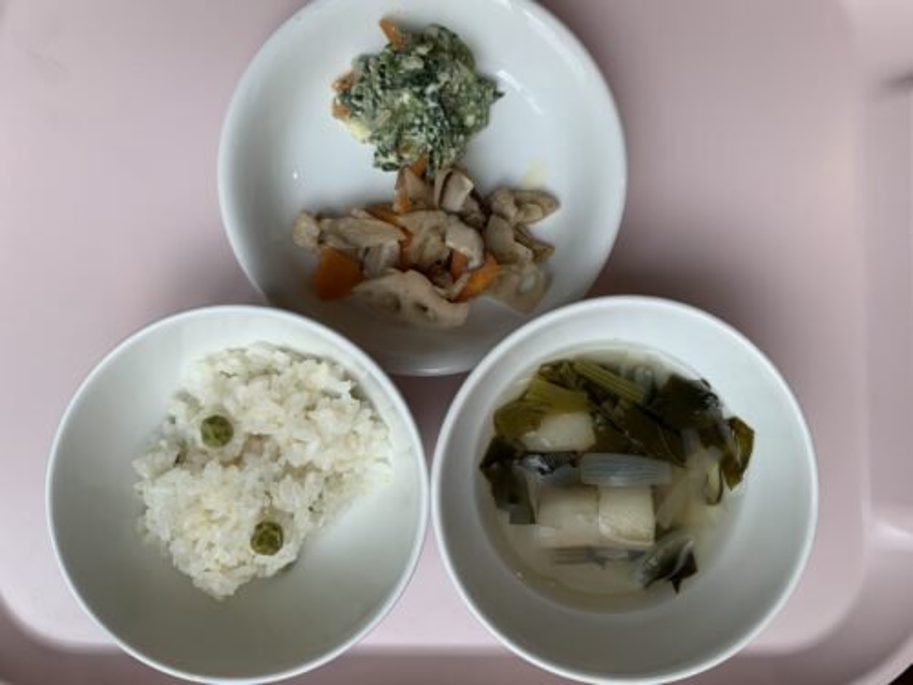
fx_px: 686
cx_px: 456
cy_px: 342
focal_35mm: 26
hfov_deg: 67.3
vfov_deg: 53.1
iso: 25
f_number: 1.8
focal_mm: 4.25
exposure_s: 1/122
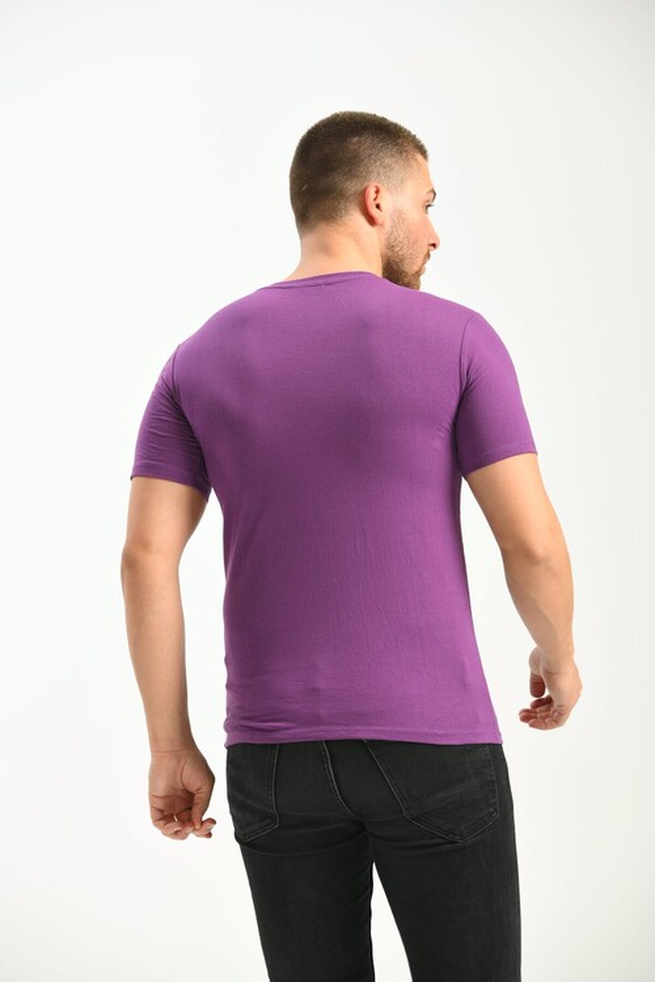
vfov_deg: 15.8
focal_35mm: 130
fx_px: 3548
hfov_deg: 10.5
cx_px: 328
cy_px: 491
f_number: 5.6
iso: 100
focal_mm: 130
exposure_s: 1/160
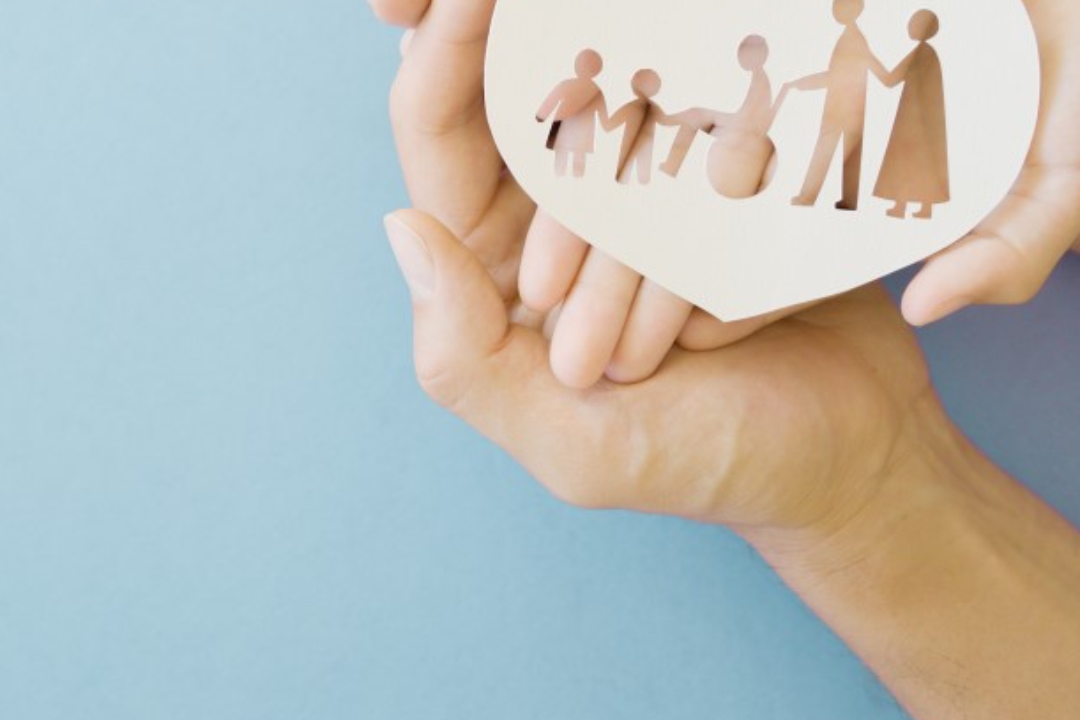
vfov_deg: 20.3
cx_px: 387
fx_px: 1979
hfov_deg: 30.4
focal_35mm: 66
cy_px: 96
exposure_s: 1/100
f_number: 5
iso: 640
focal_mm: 35
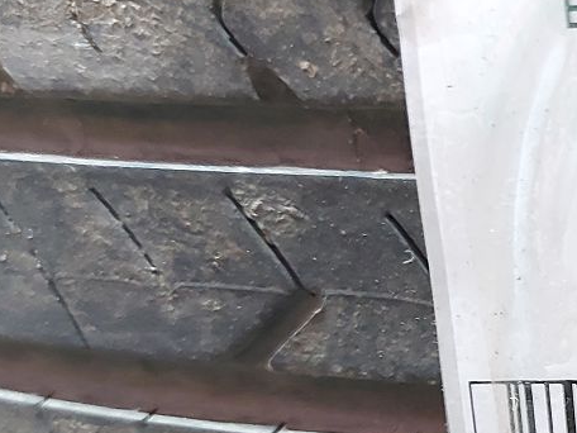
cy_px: 361
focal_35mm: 73
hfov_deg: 24.3
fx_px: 1217
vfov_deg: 19.9
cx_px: 688
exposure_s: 1/20
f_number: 1.8
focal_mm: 5.23
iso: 400
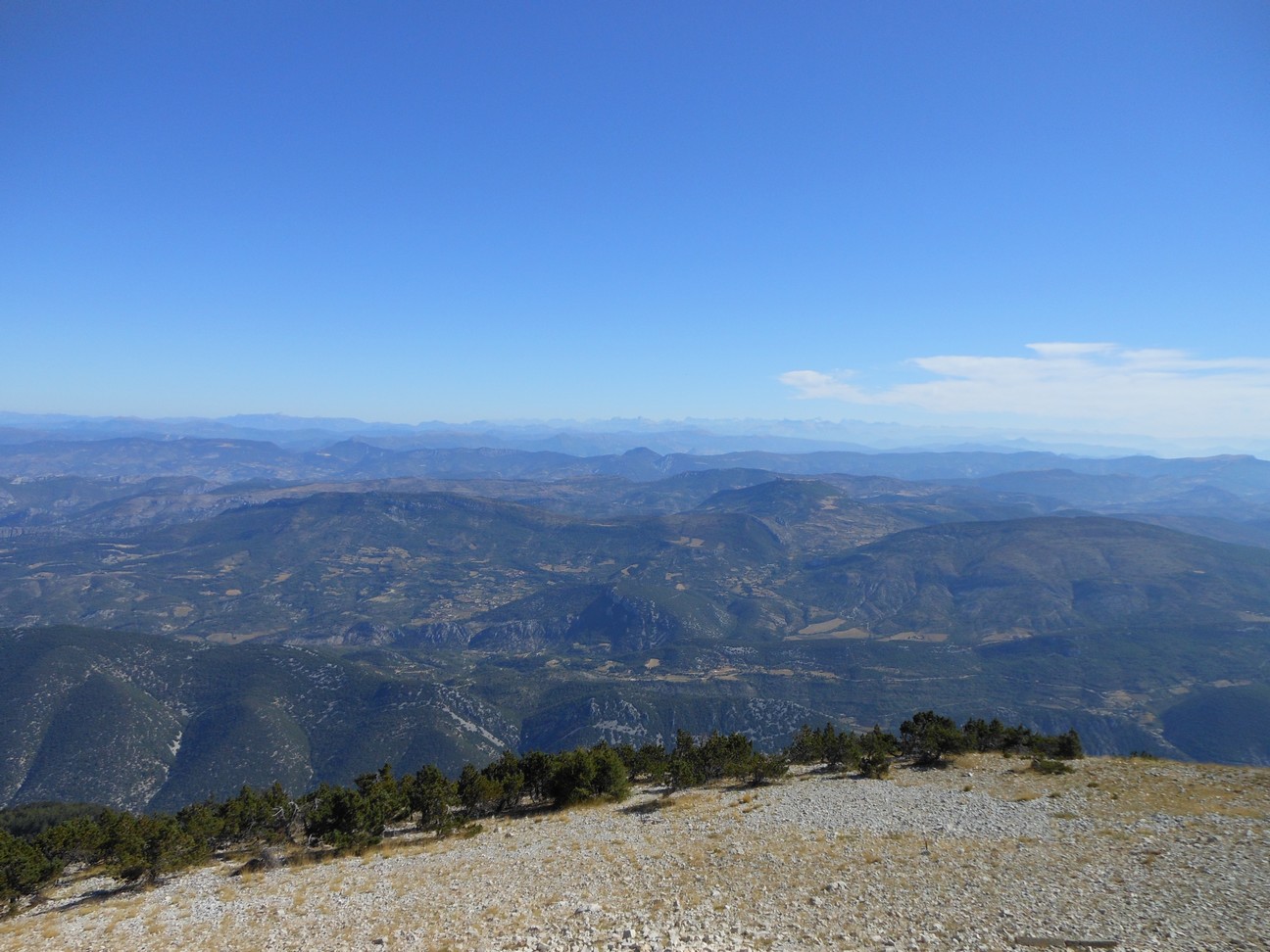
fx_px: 917
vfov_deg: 54.9
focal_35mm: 25
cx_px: 635
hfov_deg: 69.4
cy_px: 476
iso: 80
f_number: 3.2
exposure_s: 1/1250
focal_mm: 4.5
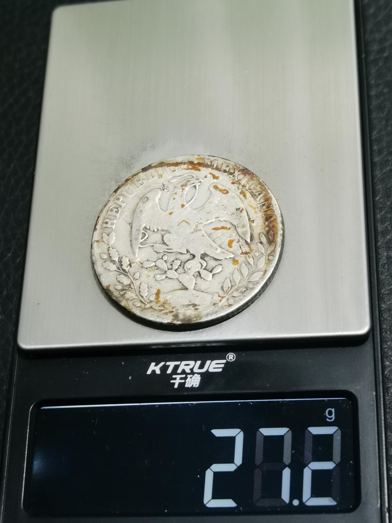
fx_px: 966
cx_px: 196
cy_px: 262
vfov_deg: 30.3
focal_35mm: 64
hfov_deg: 22.9
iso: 200
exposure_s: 1/100
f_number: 1.9
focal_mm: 6.67
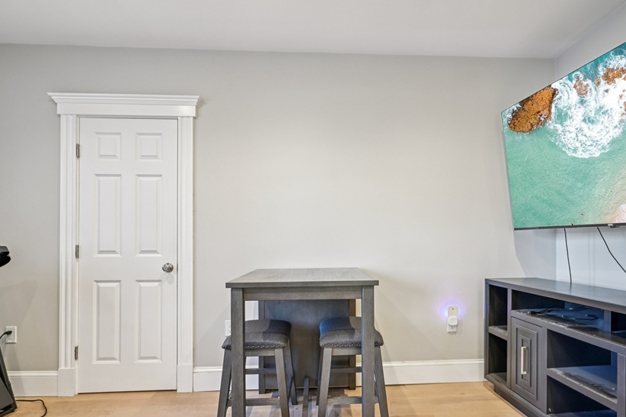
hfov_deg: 83.8
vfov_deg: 61.5
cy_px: 245
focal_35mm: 20
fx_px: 348
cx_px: 339
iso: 400
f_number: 8
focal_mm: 16
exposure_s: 1/5
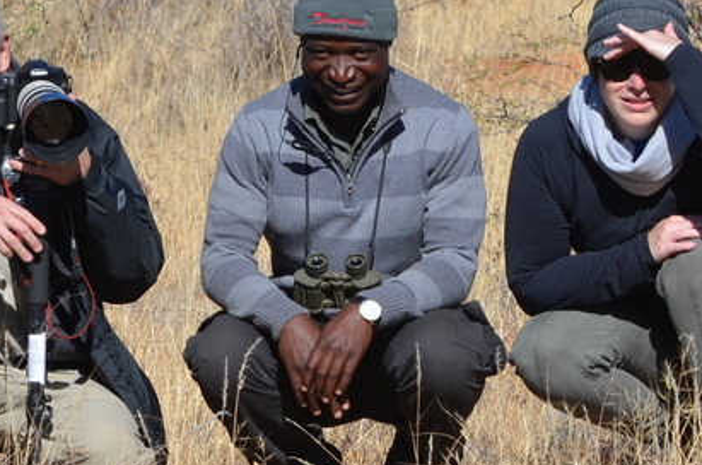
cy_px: 65
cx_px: 20
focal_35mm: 458
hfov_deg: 4.5
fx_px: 8910
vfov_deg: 3.0
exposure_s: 1/250
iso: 100
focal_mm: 98
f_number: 8
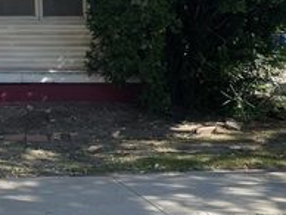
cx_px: -25
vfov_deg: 20.6
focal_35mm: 67
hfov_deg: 26.7
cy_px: -40
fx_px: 554
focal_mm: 4.2
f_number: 1.6
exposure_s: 1/1575
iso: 32
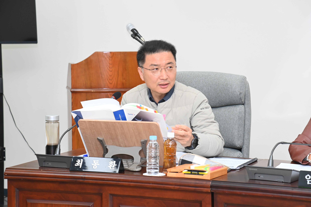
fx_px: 1037
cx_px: 156
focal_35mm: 120
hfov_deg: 17.1
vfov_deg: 11.4
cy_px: 104
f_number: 7.1
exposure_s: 1/250
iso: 3200
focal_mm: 120
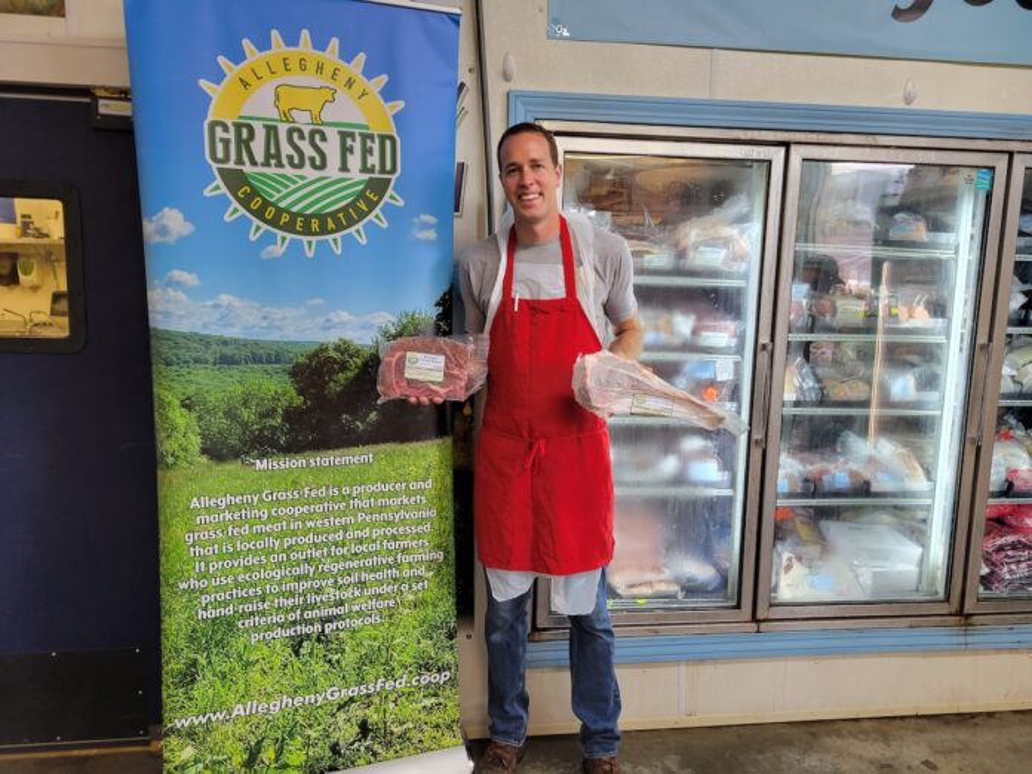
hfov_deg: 67.3
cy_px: 387
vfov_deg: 53.1
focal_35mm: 26
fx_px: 775
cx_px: 516
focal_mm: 5.4
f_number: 1.8
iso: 160
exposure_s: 1/120
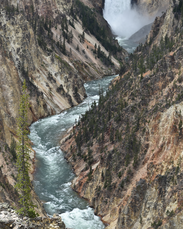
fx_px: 860
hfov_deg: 12.1
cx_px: 92
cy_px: 99
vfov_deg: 15.1
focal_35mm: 127
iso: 100
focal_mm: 112
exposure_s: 1/250
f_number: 7.1
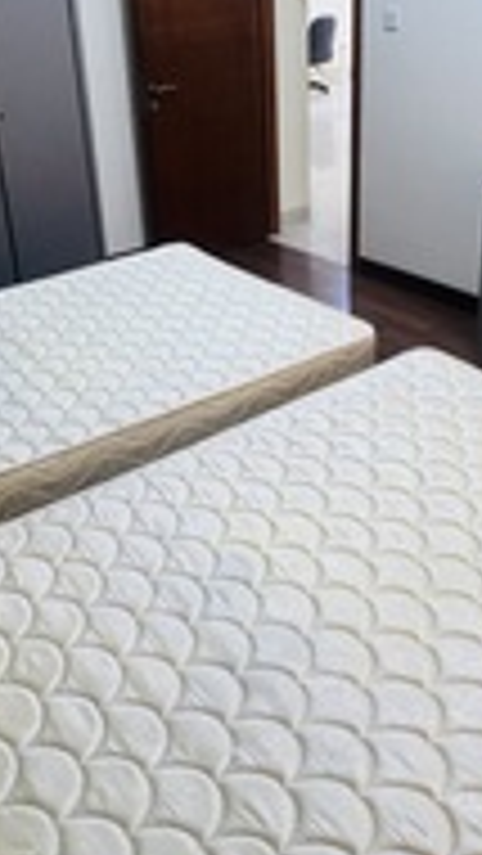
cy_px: 326
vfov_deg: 57.4
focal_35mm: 34
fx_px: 772
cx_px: 209
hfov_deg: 34.6
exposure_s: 1/50
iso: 125
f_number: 1.8
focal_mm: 1.57
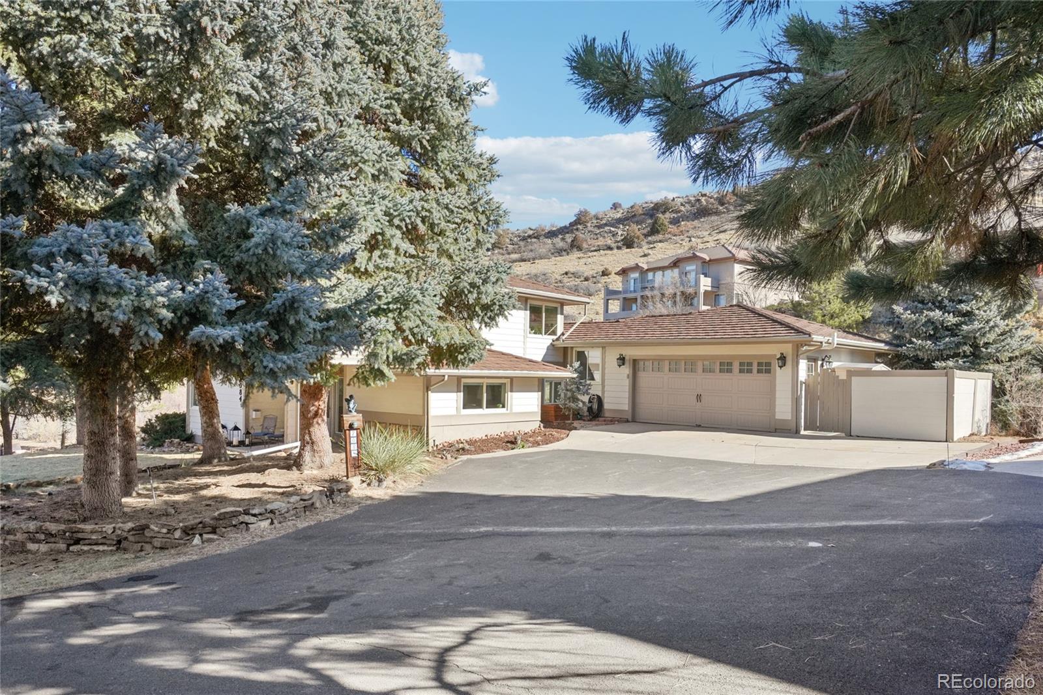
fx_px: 652
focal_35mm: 22
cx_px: 522
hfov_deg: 77.3
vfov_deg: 56.1
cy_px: 348
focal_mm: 15
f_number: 8
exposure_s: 1/640
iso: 400
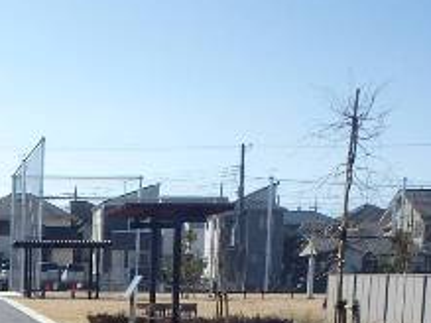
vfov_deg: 22.0
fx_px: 796
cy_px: 326
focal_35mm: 64
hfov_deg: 28.9
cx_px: 33
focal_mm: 5
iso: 125
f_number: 11
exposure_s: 1/125
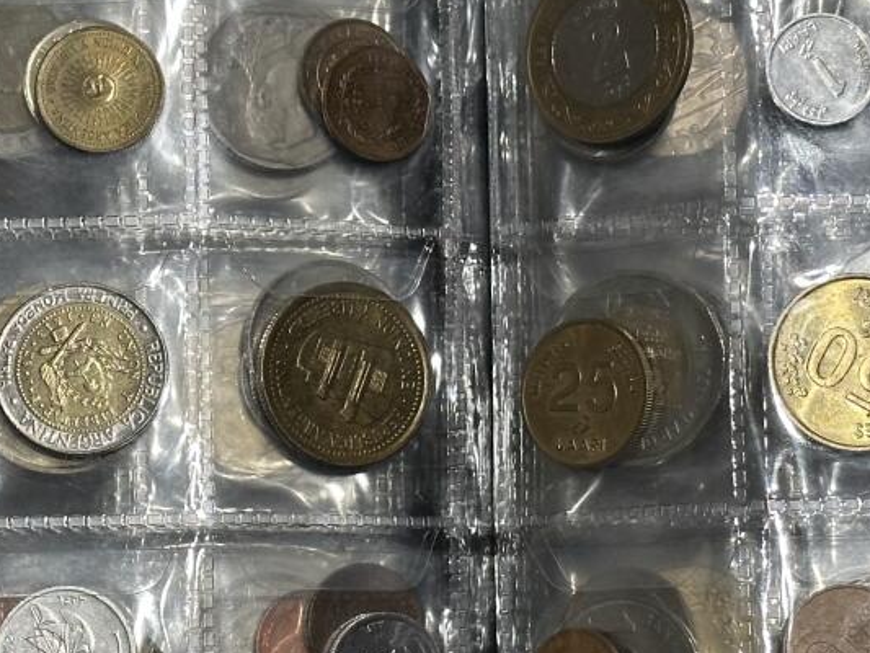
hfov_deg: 15.6
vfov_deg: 11.8
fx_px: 3167
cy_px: 393
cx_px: 506
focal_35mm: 126
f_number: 1.78
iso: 125
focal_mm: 6.86
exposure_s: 1/50
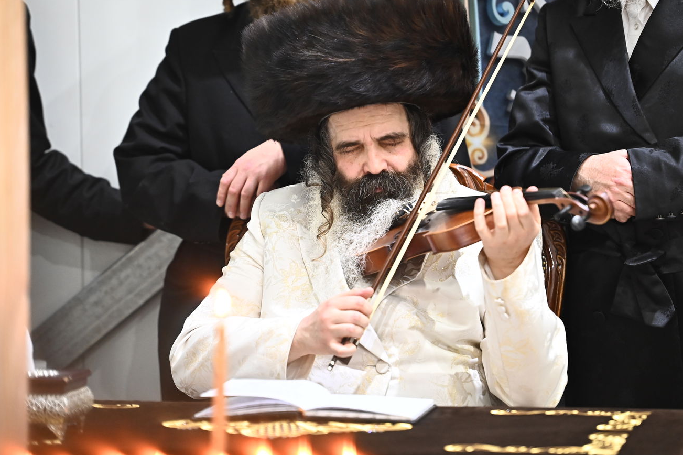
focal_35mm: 188
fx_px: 3566
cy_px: 216
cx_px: 356
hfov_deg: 10.9
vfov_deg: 7.3
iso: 3200
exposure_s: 1/200
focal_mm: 175
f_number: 3.2
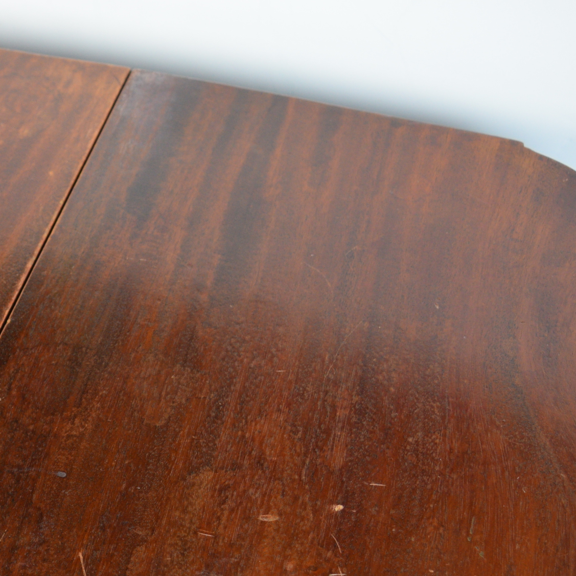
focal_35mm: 71
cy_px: 427
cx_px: -73
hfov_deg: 22.7
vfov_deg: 24.0
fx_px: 1339
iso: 500
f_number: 4
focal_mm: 21
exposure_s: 1/60
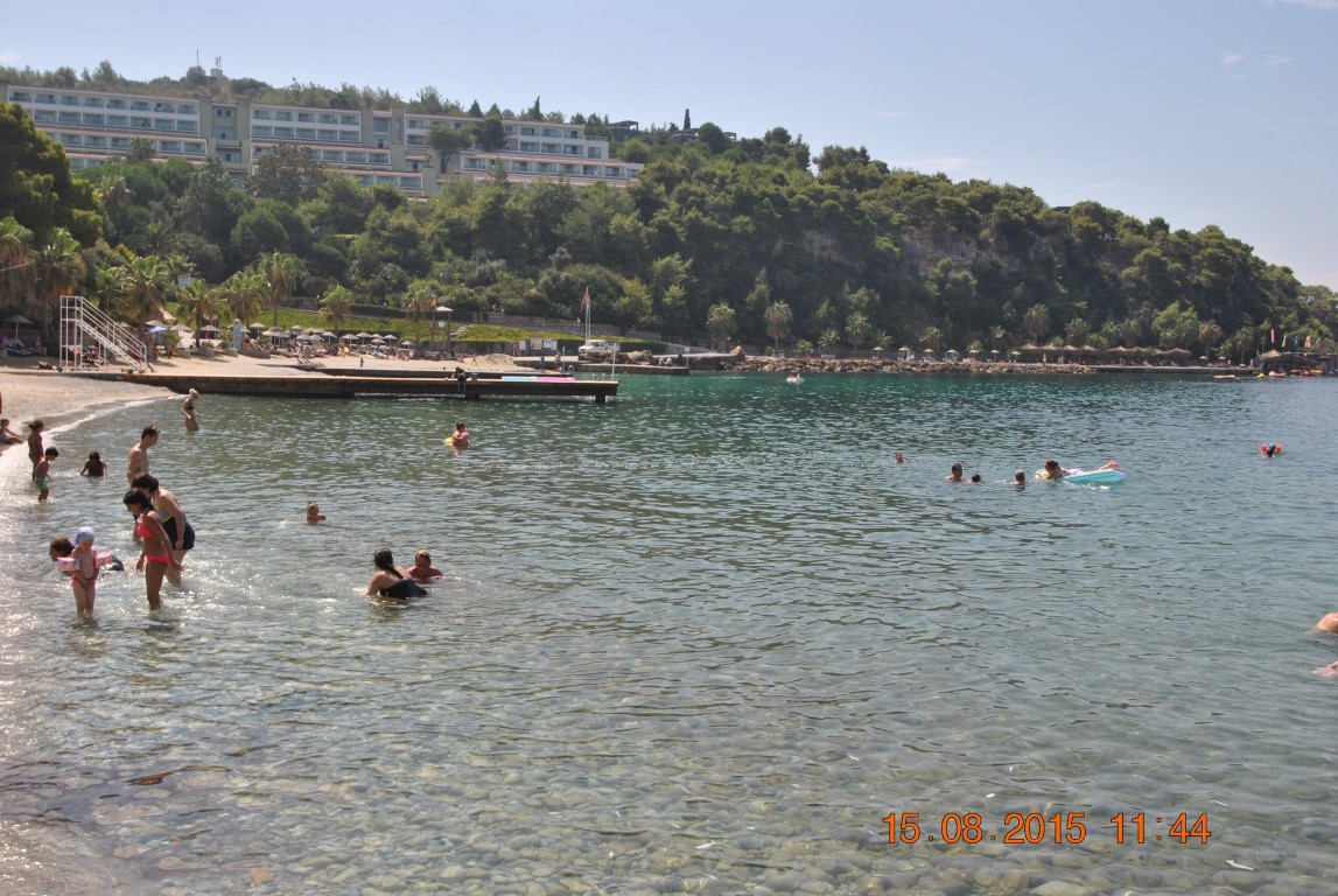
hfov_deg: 53.1
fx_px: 1340
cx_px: 669
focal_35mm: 36
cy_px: 448
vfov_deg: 37.0
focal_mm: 24
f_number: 8
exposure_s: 1/250
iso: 100
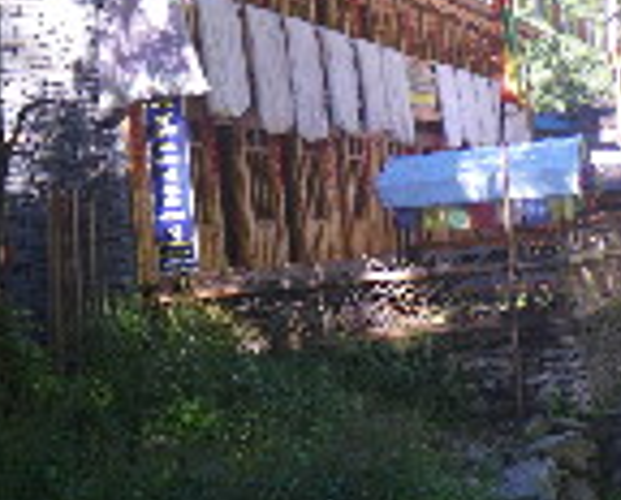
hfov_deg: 17.6
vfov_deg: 14.2
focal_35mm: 109
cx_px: 328
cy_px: 177
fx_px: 2009
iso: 64
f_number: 4.2
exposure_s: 1/60
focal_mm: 7.5
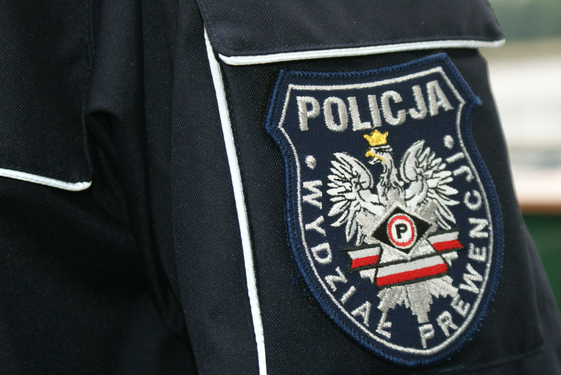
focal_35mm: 82
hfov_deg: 24.6
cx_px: 280
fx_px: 1287
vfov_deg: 16.6
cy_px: 188
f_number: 5.6
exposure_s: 1/80
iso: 400
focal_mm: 55
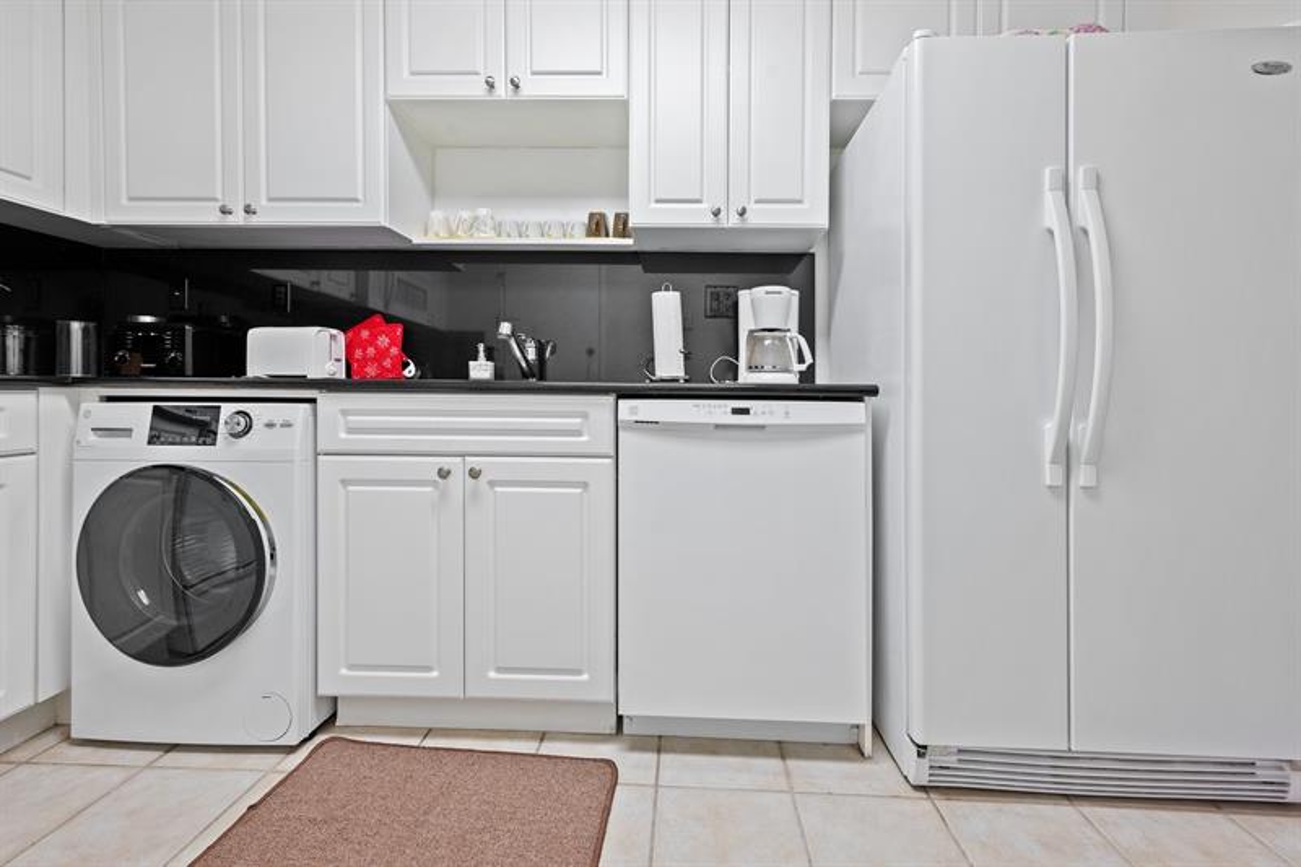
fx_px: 506
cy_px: 434
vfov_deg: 81.2
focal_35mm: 14
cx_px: 650
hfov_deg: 104.3
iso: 800
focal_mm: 14
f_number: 8
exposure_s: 1/13
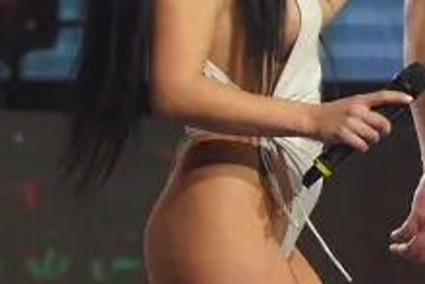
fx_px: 5387
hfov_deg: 4.5
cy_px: 57
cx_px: 580
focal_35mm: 456
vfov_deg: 3.0
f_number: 2.8
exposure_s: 1/200
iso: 800
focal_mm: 88
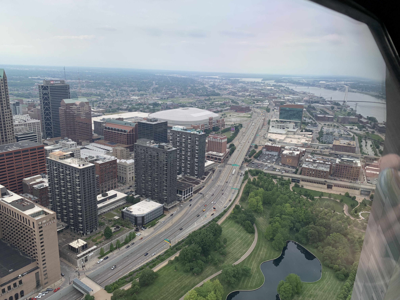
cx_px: 200
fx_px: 300
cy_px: 150
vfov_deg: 53.1
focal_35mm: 26
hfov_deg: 67.3
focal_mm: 4.25
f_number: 1.8
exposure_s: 1/1779
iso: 25
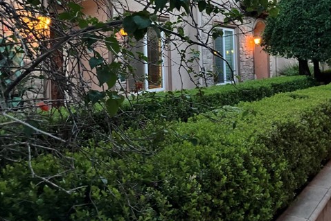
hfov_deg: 49.5
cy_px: 62
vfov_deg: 33.7
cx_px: 166
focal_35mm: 39
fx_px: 359
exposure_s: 1/26
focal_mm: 3.99
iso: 640
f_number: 1.8
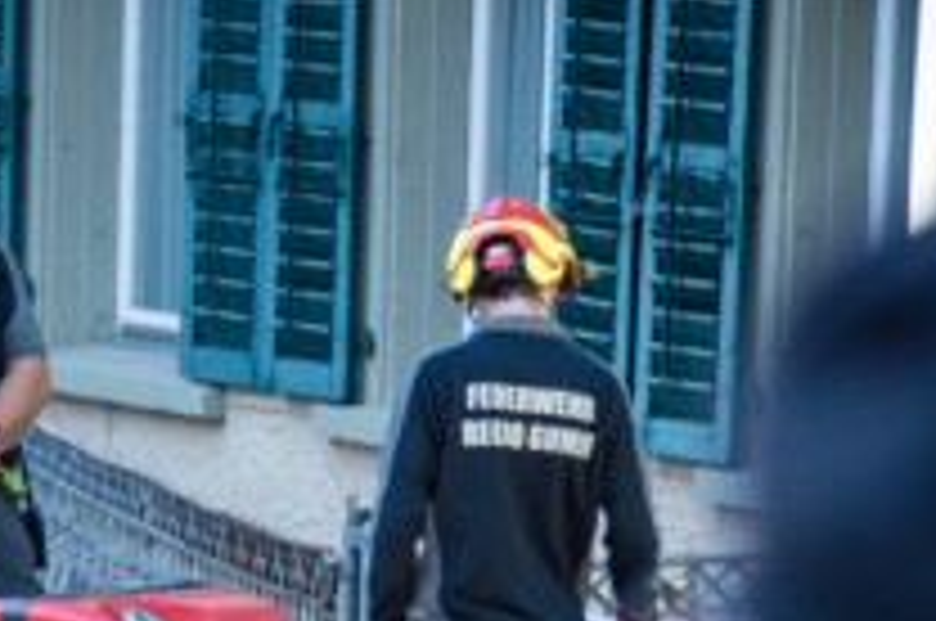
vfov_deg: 2.9
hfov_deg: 4.4
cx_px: 176
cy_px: 648
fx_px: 12149
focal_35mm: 468
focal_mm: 180
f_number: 5.6
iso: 1600
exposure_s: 1/500
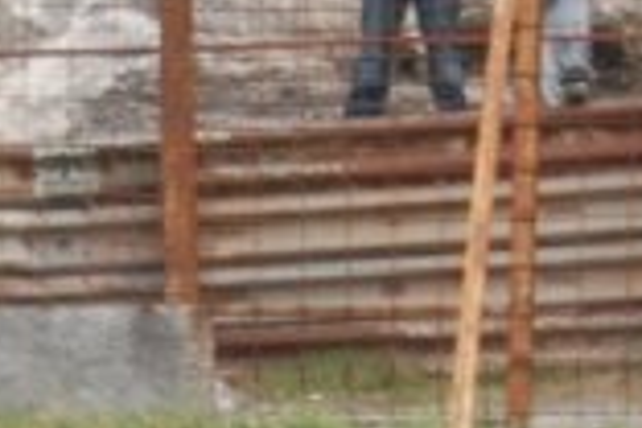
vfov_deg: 4.0
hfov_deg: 6.0
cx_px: -99
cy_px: 864
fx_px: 6046
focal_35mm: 339
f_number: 5.3
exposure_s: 1/500
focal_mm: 55
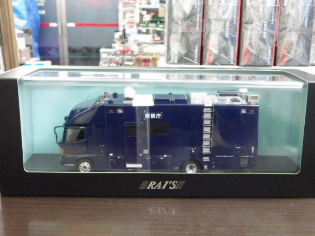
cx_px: 162
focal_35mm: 45
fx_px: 409
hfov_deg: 42.1
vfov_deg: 32.2
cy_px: 126
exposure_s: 1/25
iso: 1250
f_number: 3.6
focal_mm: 7.4
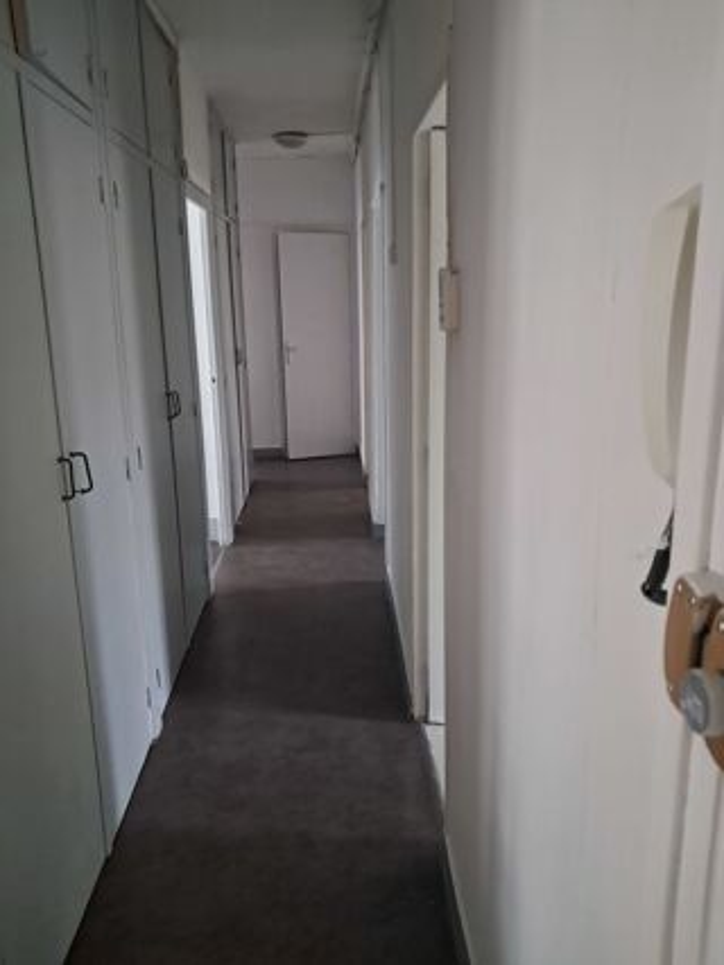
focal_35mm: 27
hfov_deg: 51.3
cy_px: 482
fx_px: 753
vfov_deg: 65.3
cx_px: 362
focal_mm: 4
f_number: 1.8
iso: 1000
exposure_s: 1/20
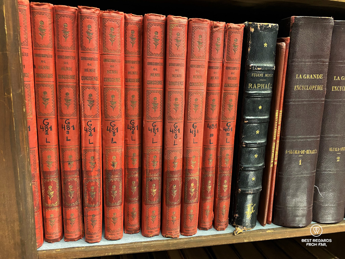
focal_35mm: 26
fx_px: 259
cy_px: 130
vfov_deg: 53.0
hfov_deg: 67.3
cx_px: 172
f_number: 1.8
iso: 640
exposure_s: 1/25
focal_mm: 4.25
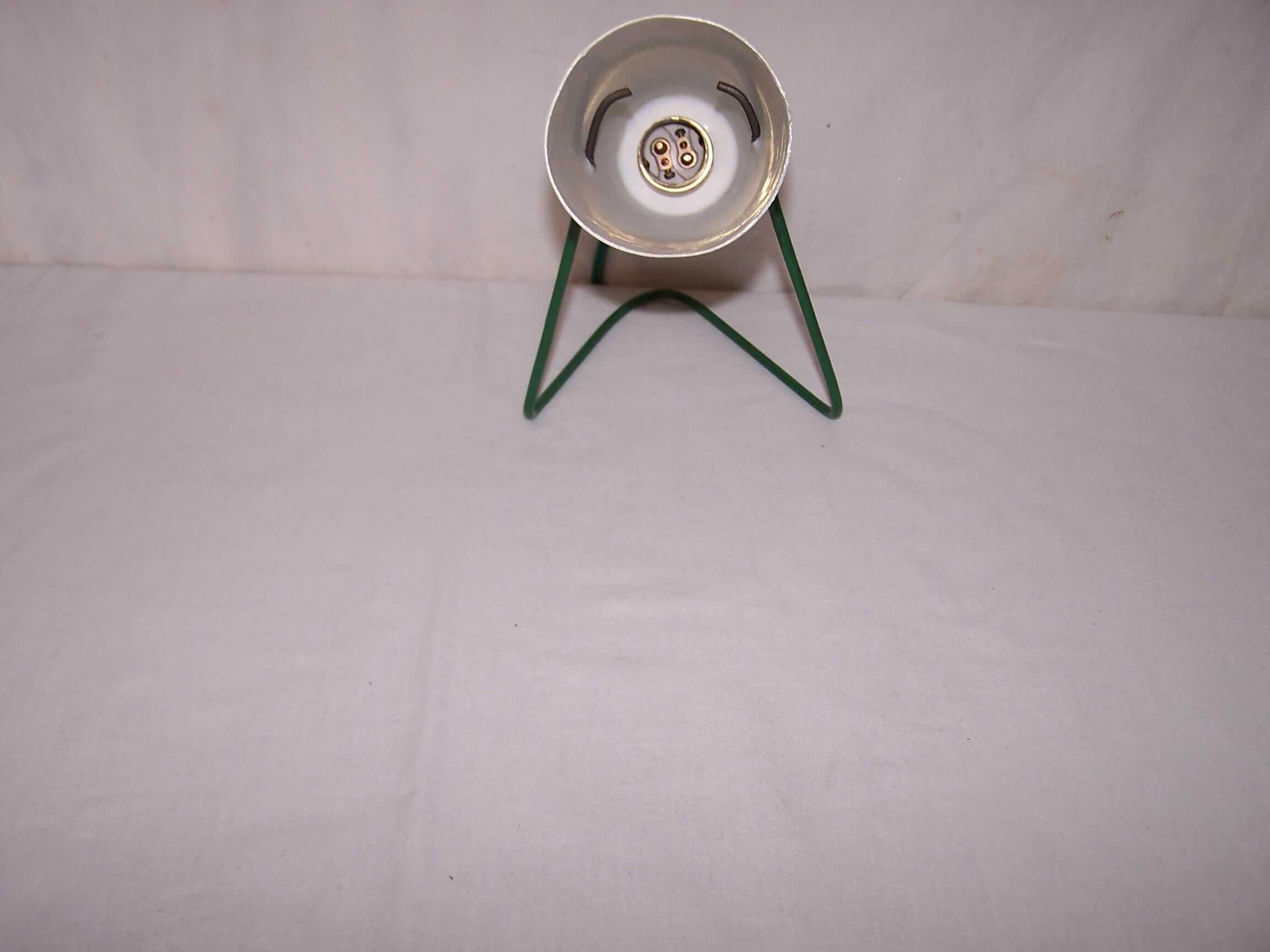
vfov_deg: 37.7
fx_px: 1394
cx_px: 635
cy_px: 476
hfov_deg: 49.0
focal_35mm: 38
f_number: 2.8
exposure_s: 1/60
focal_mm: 6.3
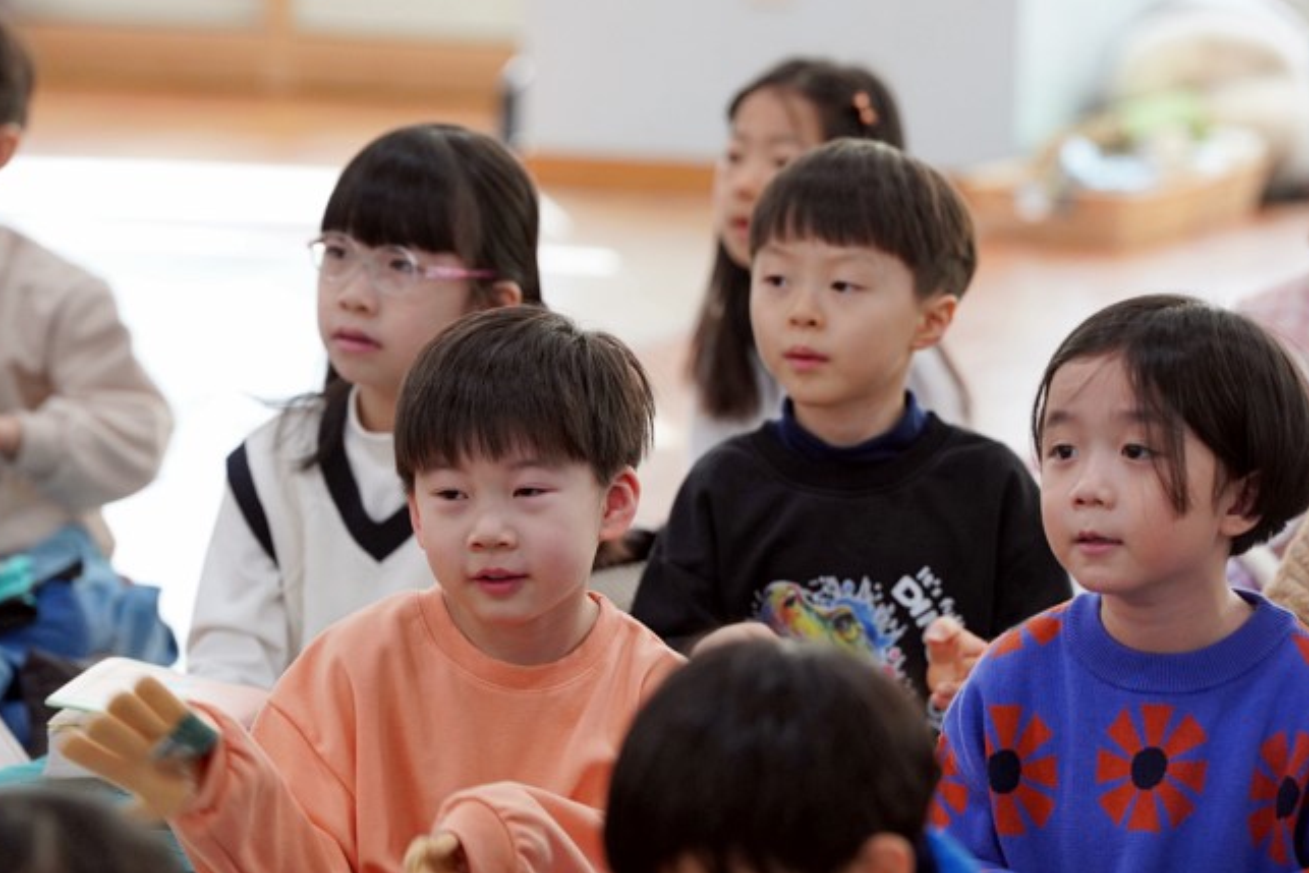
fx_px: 9055
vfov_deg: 5.5
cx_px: 790
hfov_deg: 8.3
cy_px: 507
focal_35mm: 249
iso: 1600
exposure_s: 1/200
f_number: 4
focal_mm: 178
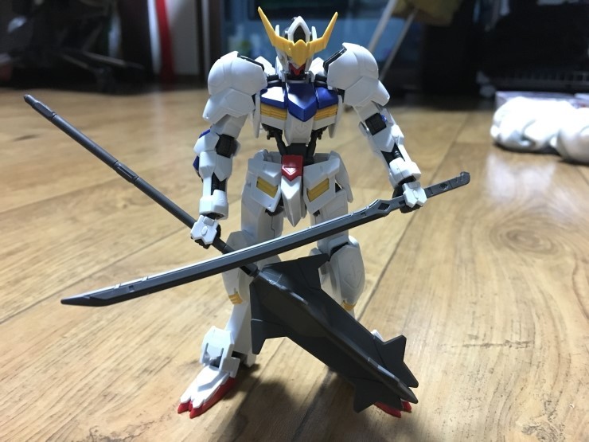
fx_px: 493
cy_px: 221
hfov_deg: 61.7
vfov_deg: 48.2
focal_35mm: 29
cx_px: 294
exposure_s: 1/15
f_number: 2.2
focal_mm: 4.15
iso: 500
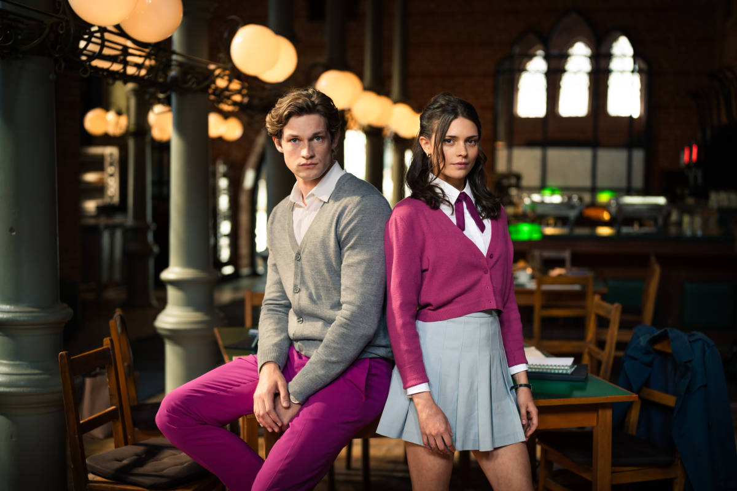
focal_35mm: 50
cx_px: 368
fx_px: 1024
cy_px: 246
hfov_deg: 39.6
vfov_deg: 27.0
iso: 320
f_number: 1.8
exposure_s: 1/200
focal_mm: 50
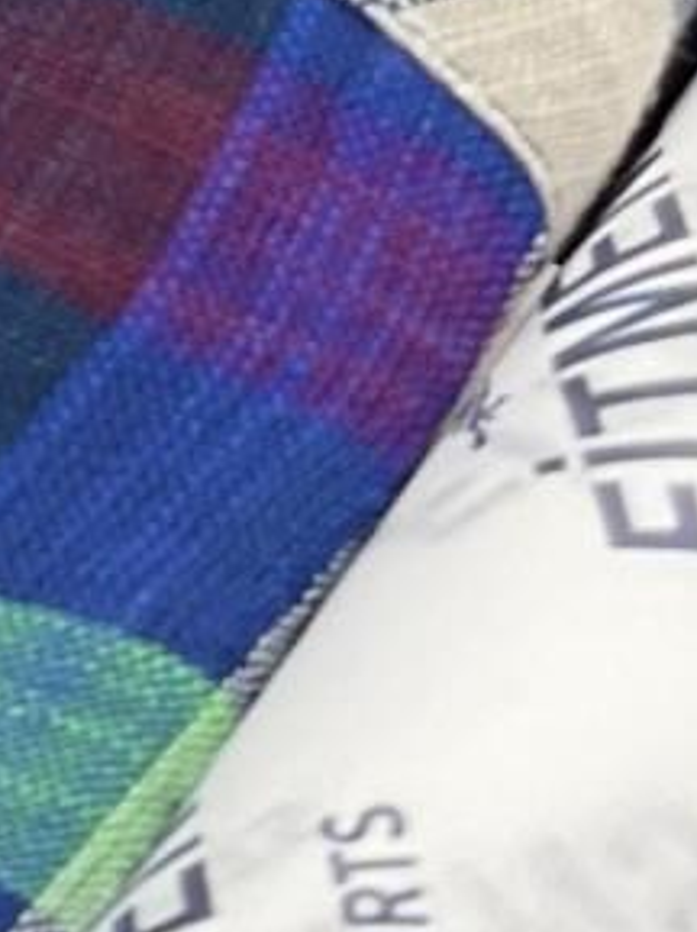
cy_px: -1567
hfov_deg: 3.9
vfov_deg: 5.2
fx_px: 9929
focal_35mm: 369
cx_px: -1639
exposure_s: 1/122
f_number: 2
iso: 40
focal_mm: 6
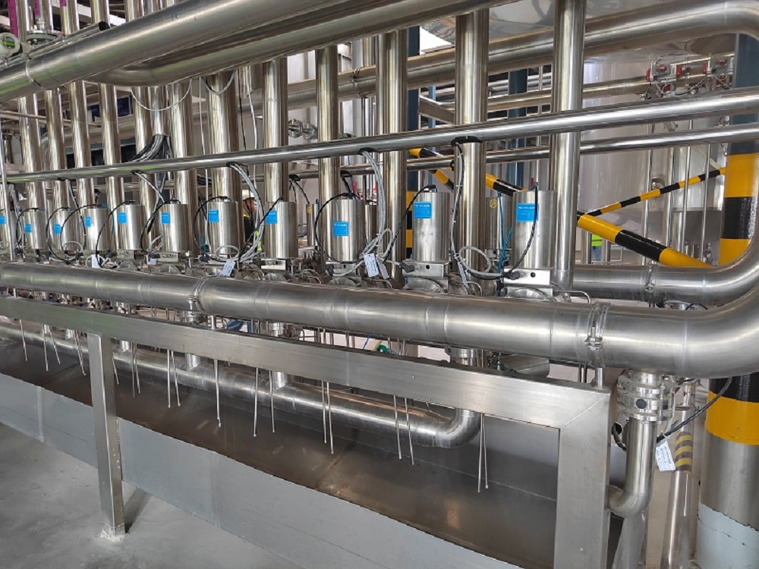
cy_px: 284
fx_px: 504
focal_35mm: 23
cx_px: 380
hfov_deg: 73.9
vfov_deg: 58.9
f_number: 1.9
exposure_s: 1/50
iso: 2025
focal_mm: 5.52
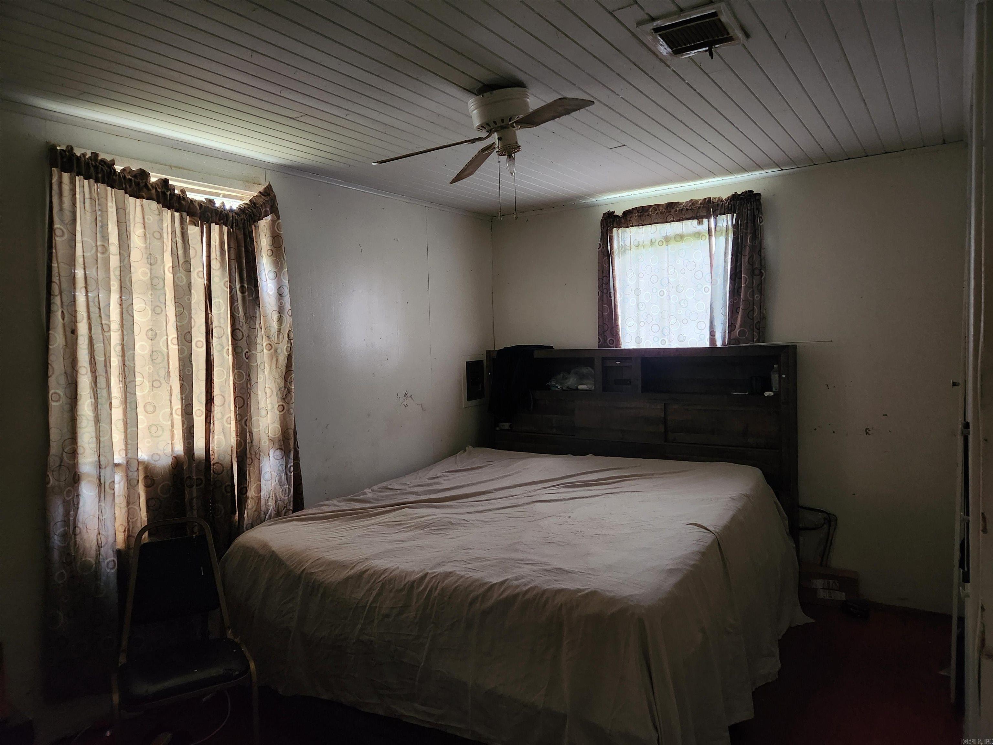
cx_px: 496
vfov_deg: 58.9
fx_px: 660
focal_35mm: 23
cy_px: 372
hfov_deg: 73.9
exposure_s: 1/24
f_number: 1.8
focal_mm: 5.4
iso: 640
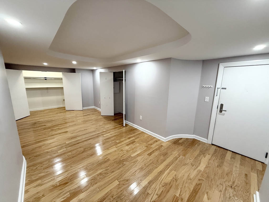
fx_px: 109
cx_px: 134
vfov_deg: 85.7
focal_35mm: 14
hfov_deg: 102.1
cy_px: 101
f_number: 2.2
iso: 200
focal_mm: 2.22
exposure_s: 1/60
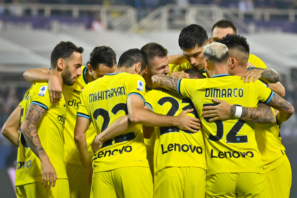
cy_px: 99
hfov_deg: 9.8
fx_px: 1732
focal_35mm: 210
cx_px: 148
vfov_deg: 6.5
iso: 2500
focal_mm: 210
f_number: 4
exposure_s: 1/2500
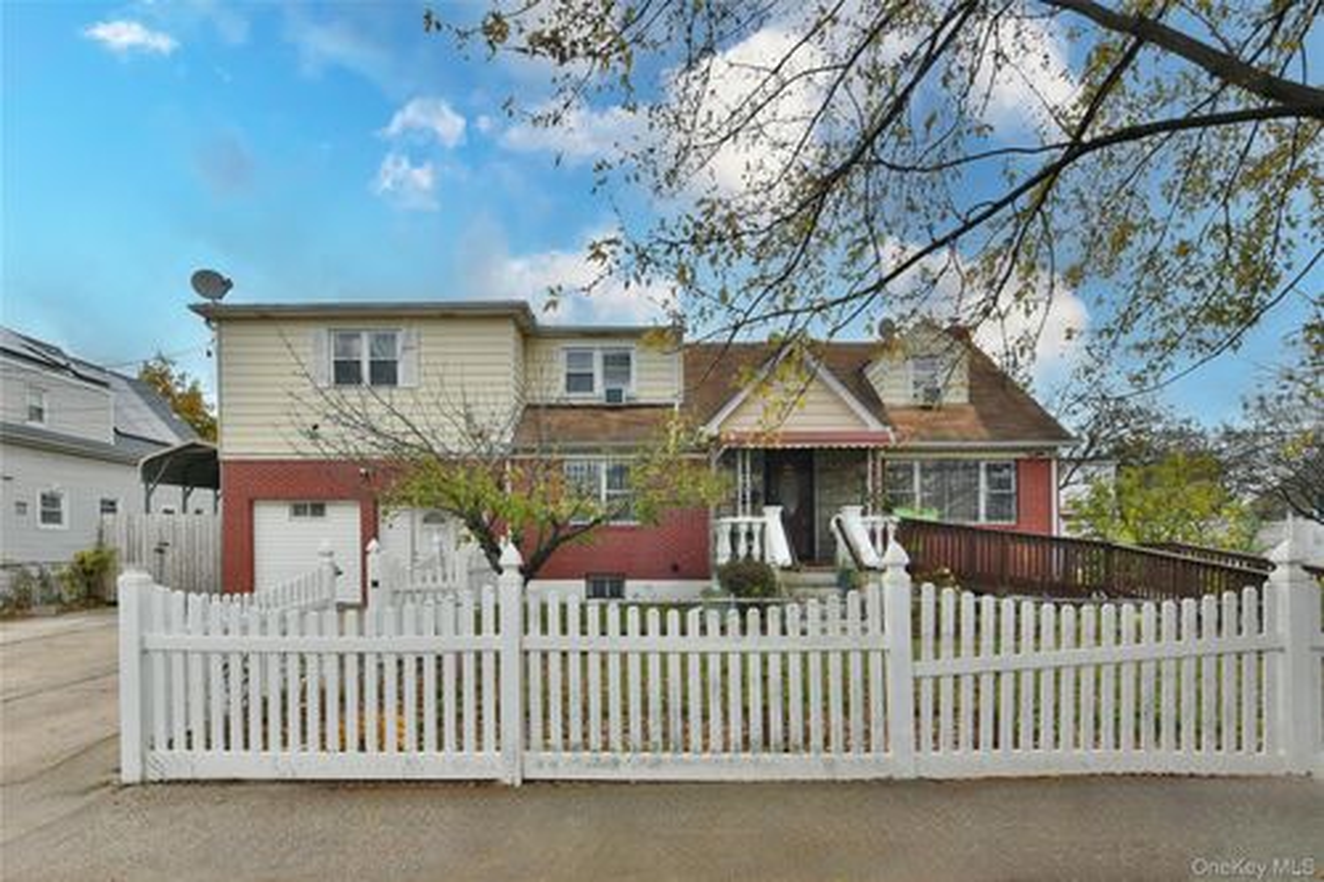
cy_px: 441
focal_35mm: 15
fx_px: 551
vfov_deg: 77.3
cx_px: 662
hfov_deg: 100.4
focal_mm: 15
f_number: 10
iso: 250
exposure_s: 1/100
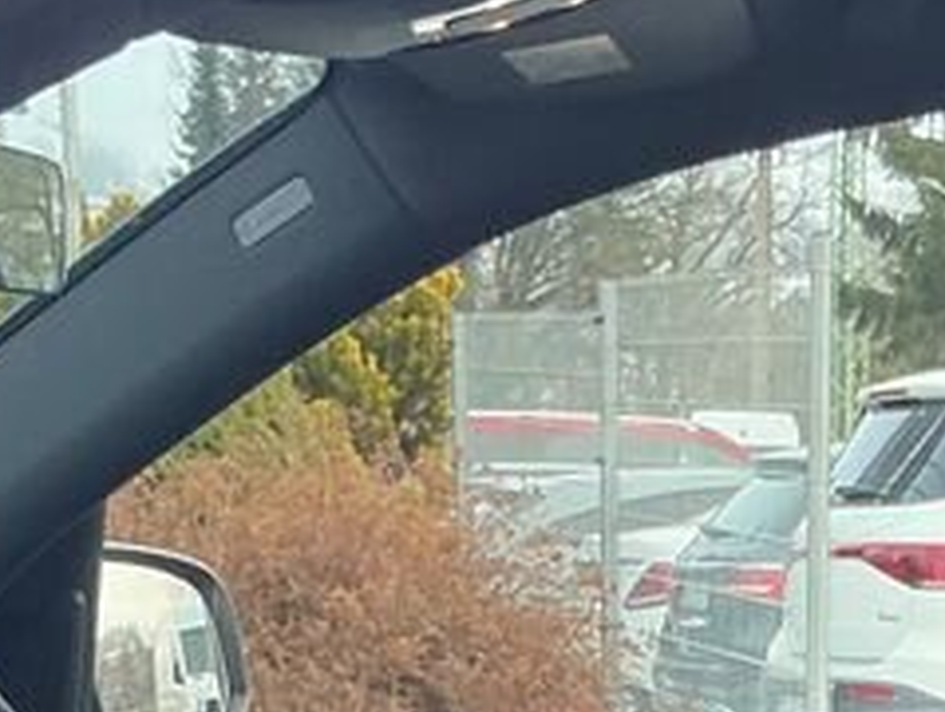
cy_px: 1380
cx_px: 767
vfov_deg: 11.0
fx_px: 3390
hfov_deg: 15.8
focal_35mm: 124
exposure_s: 1/60
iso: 80
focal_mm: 3
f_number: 1.8
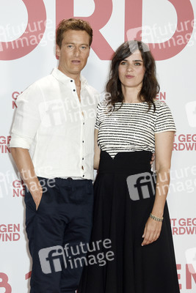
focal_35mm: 58
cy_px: 146
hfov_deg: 23.4
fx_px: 473
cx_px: 98
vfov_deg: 34.5
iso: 800
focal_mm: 58
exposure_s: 1/200
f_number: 5.6
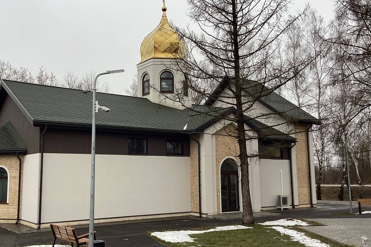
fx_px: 392
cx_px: 154
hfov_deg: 50.5
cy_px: 125
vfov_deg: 35.1
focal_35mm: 38
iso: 25
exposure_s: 1/122
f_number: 2.4
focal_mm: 3.3
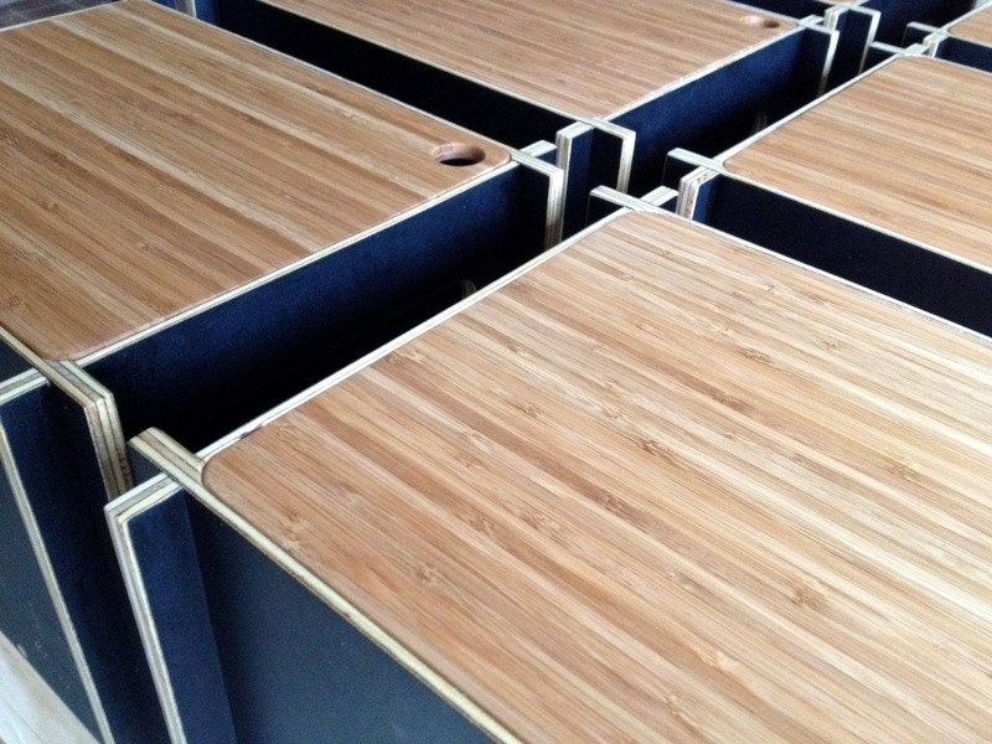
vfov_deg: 40.7
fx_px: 1003
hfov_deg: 52.6
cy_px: 372
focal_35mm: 35
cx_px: 496
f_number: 2.4
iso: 500
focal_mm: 4.28
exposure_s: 1/15
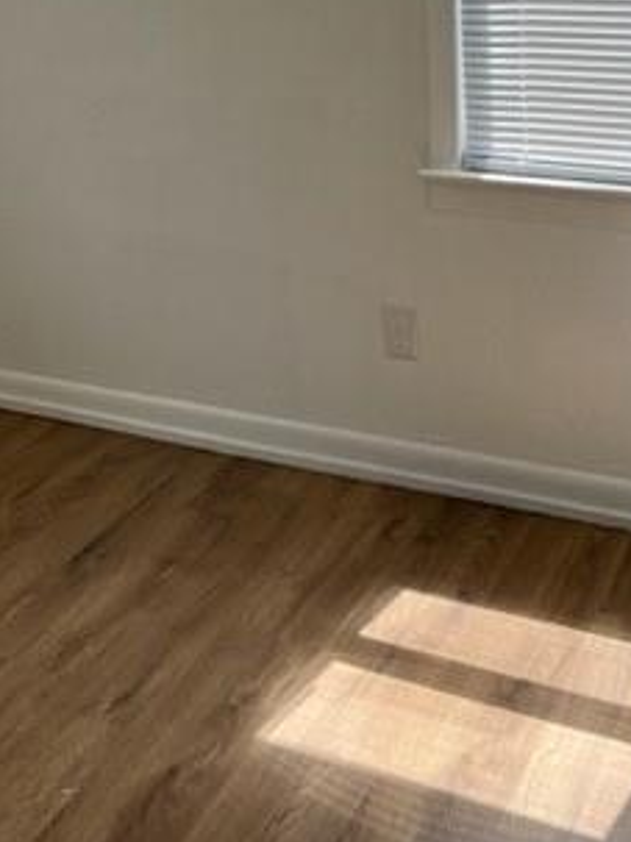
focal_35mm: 55
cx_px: 306
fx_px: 1338
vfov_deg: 32.8
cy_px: 53
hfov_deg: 26.5
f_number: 1.6
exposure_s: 1/201
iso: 40
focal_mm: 5.1
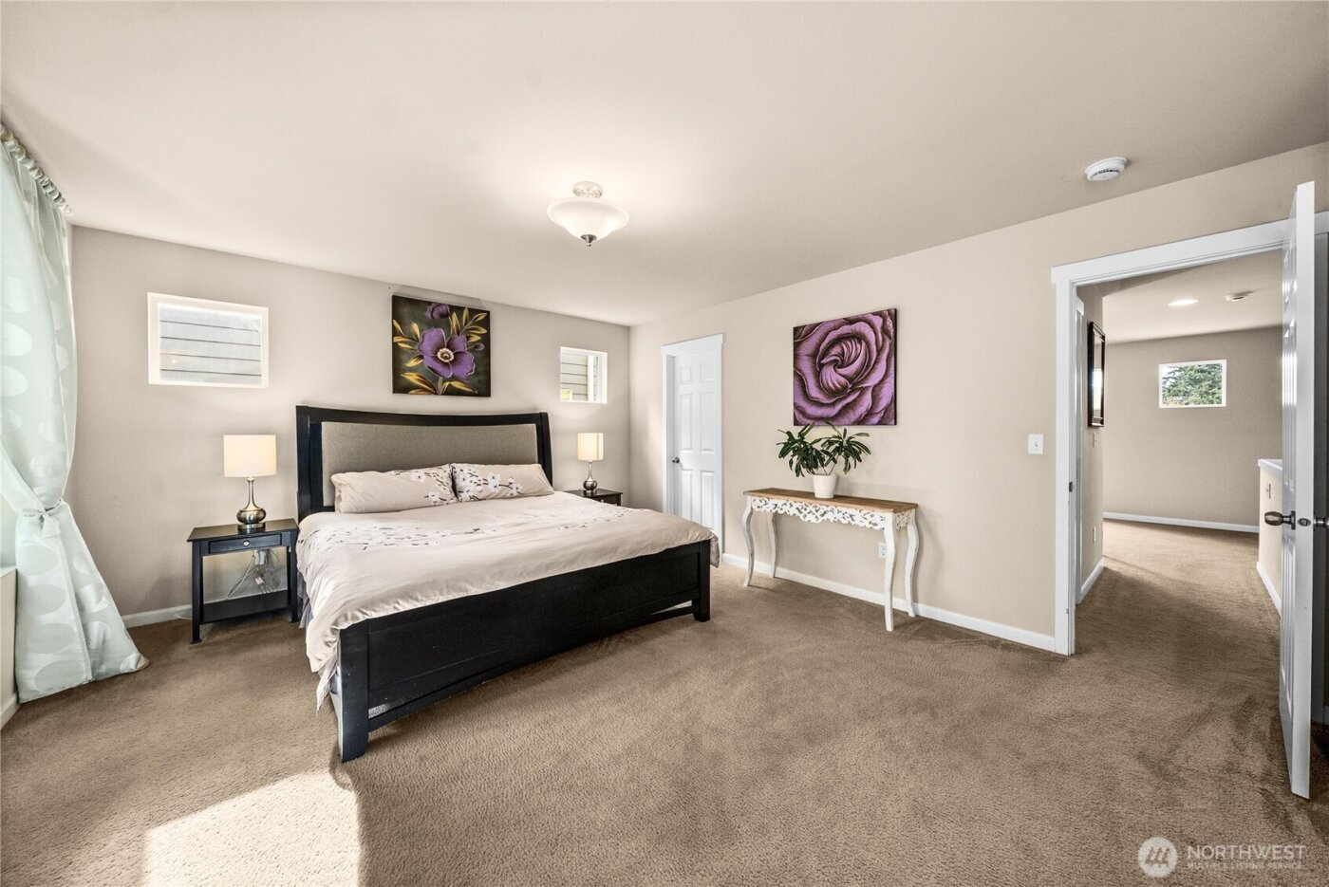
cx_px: 664
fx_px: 443
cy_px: 444
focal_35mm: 12
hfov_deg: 112.6
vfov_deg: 90.1
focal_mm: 12
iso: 1000
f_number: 7.1
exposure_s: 1/10
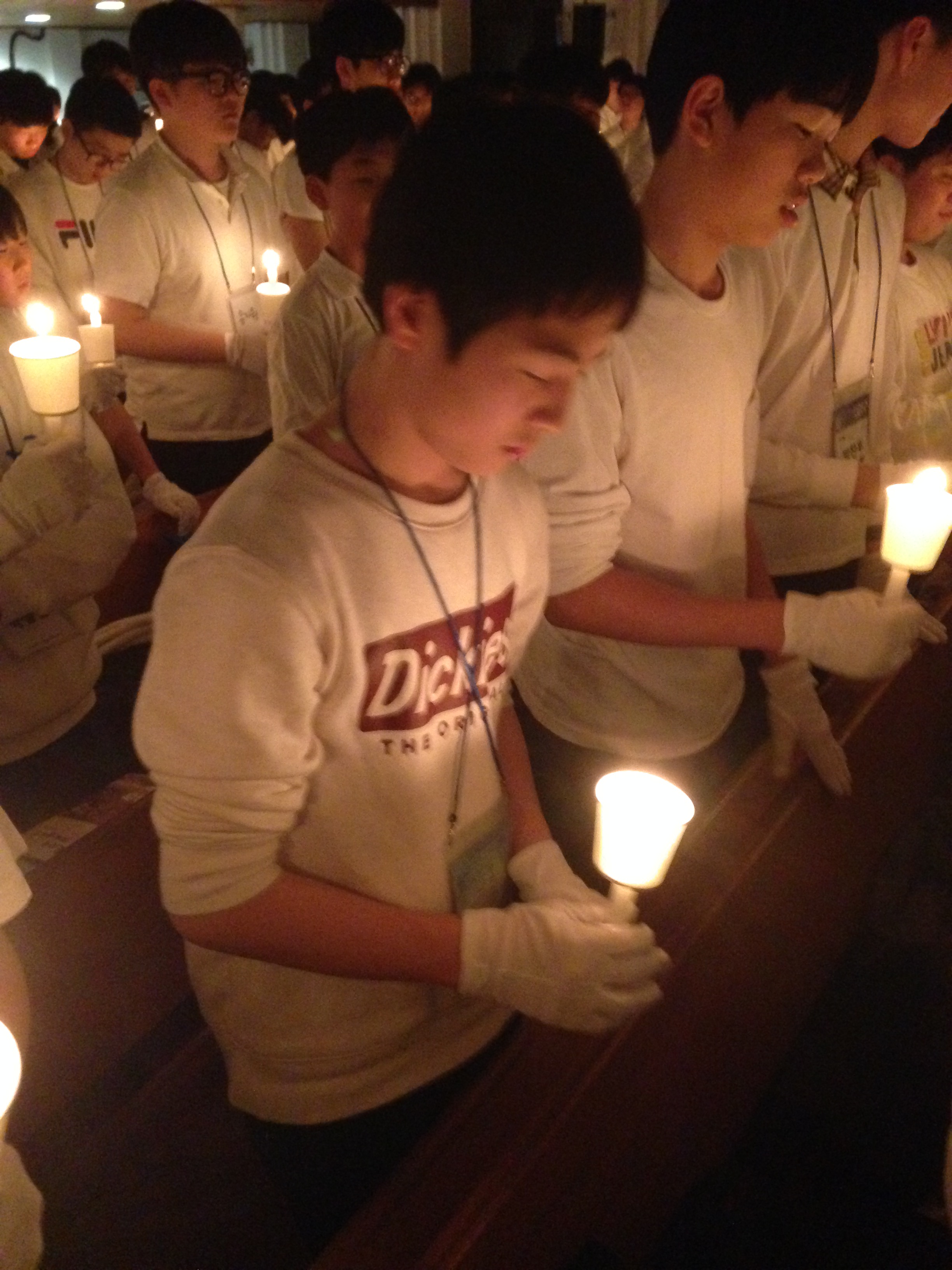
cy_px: 635
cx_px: 476
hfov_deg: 42.9
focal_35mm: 33
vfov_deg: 55.4
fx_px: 1210
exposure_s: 1/15
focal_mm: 4.12
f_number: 2.4
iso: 640
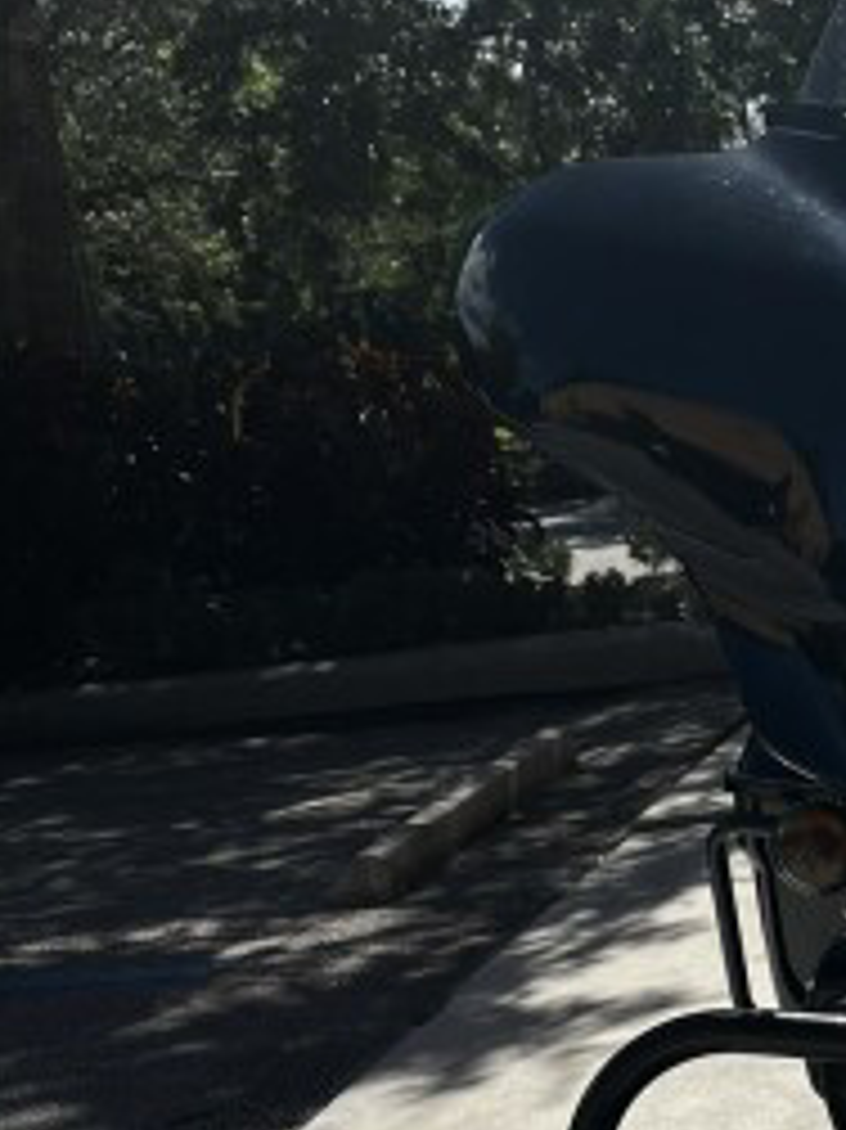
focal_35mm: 83
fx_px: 2707
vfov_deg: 22.9
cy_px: 1026
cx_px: 1197
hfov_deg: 16.5
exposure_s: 1/4149
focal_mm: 5.1
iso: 50
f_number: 1.6
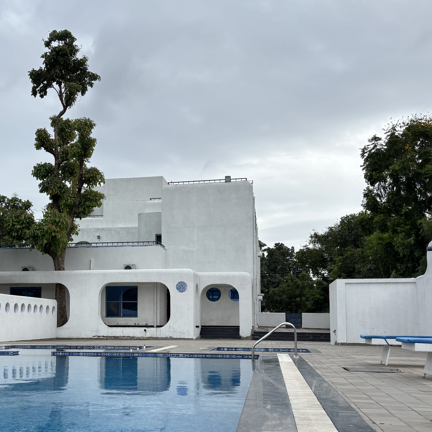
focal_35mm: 43
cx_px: 132
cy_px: 272
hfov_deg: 38.6
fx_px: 607
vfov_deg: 38.9
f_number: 1.6
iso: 50
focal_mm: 5.96
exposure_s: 1/1812
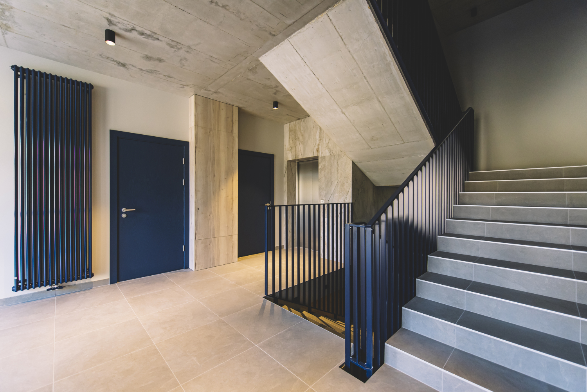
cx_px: 294
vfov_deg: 77.4
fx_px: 245
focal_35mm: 15
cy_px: 196
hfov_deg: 100.4
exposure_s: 1/160
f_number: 2.8
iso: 1250
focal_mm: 15
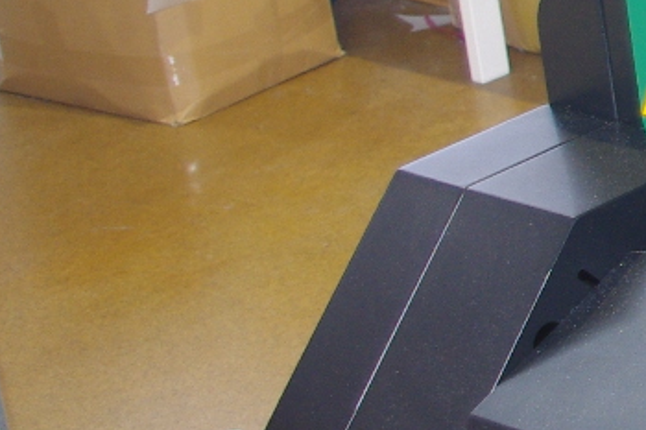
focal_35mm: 153
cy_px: -63
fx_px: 2744
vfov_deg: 8.9
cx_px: 1569
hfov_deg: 11.2
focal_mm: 21.25
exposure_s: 1/20
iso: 400
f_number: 4
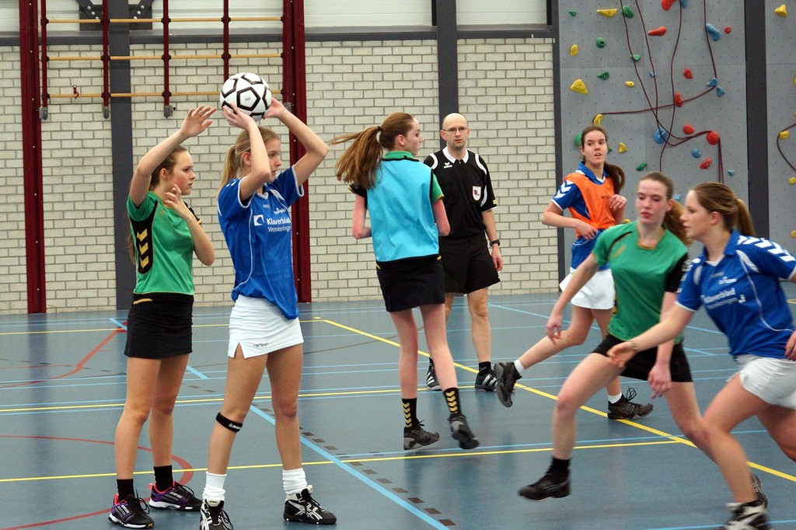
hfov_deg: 27.0
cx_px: 398
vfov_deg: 18.2
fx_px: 1658
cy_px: 265
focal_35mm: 75
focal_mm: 50
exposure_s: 1/250
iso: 1250
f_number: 3.2
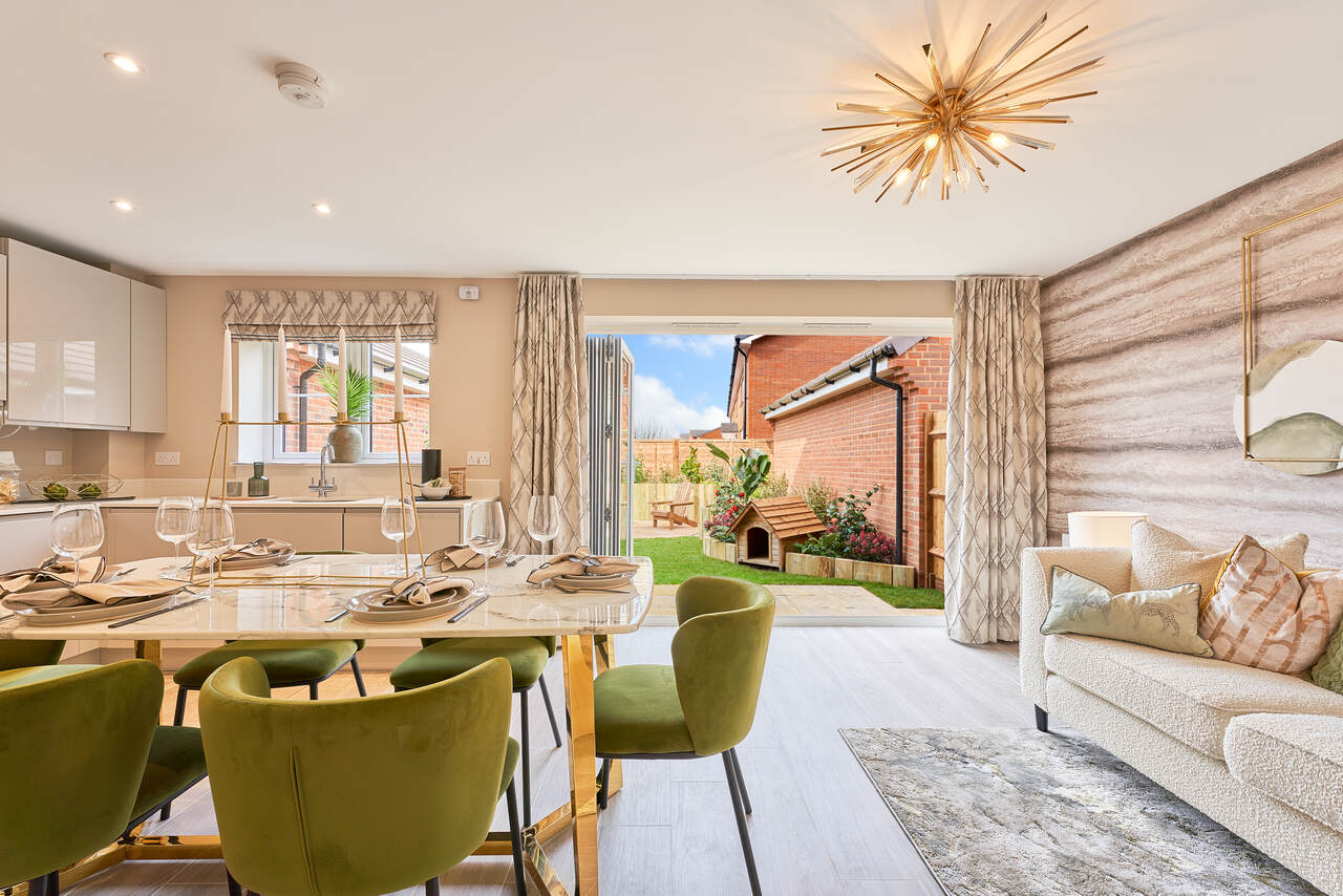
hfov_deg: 104.2
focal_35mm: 14
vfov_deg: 81.2
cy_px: 448
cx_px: 672
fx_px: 522
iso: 100
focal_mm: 14
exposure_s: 1/5
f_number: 10
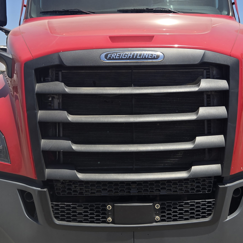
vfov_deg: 35.9
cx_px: 130
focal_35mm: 47
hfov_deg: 36.0
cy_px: 96
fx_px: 373
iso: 25
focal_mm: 5.4
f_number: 1.8
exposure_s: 1/1910
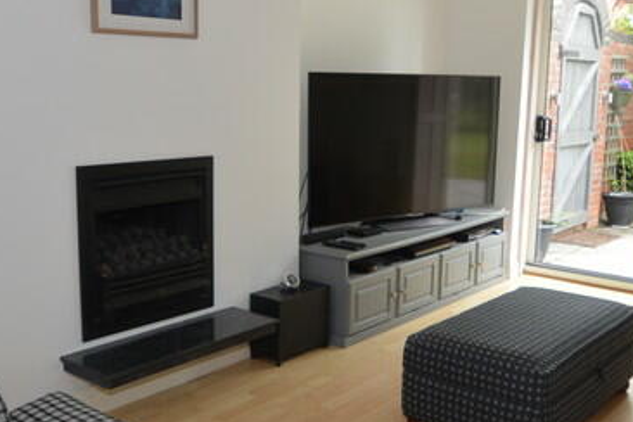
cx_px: 349
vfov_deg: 31.9
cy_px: 231
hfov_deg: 46.3
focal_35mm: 42
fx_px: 738
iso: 360
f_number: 4
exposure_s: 1/60
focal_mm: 10
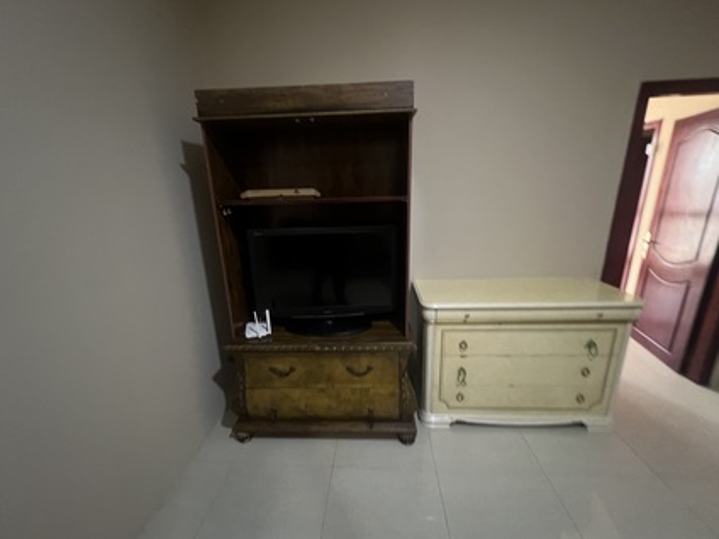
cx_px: 355
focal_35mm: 14
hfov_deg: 102.1
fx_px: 291
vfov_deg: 85.6
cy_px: 281
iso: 320
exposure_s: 1/17
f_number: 1.8
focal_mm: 1.57
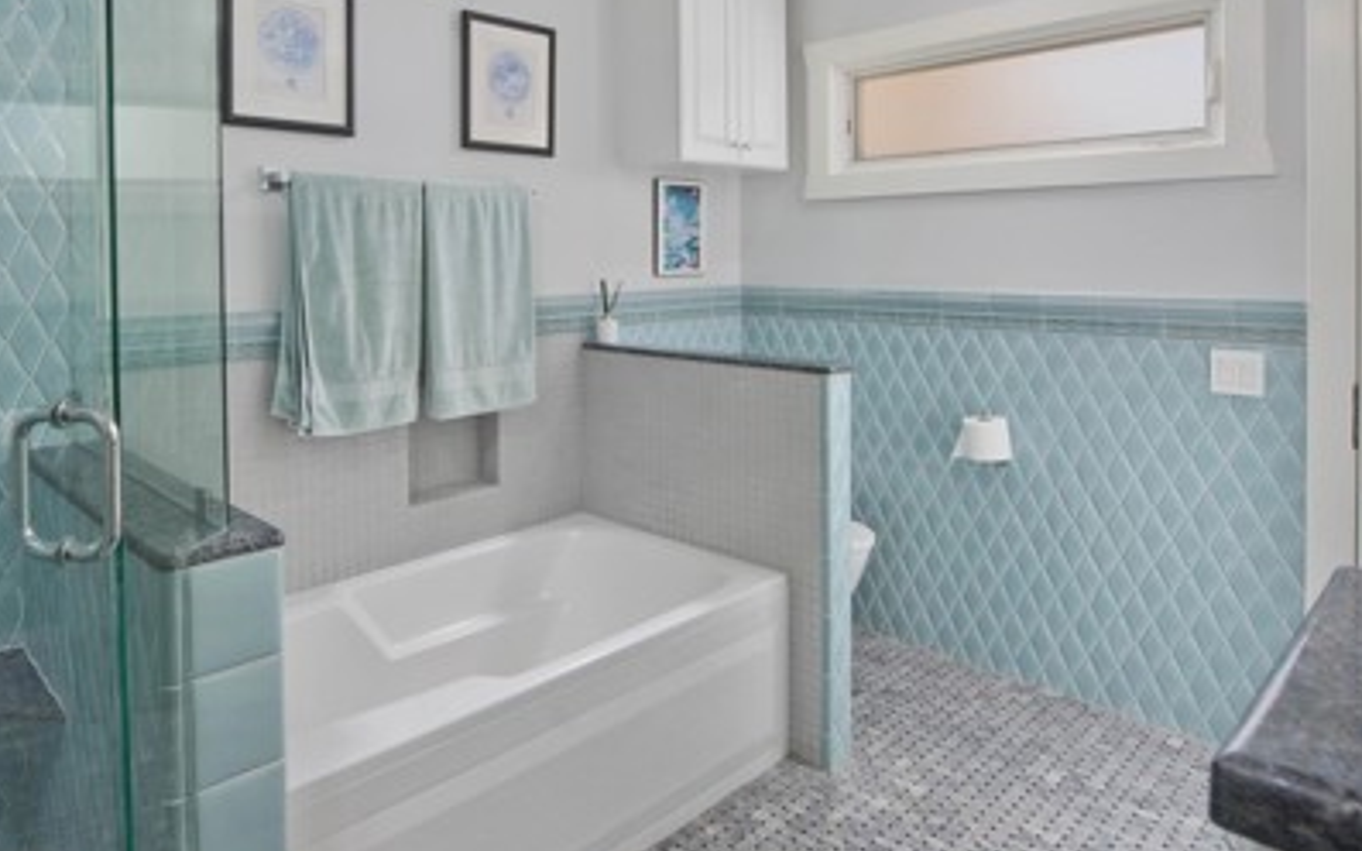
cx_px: 532
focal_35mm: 23
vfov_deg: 51.4
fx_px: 854
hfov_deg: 76.1
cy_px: 249
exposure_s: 1/200
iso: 400
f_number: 7.1
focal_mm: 14
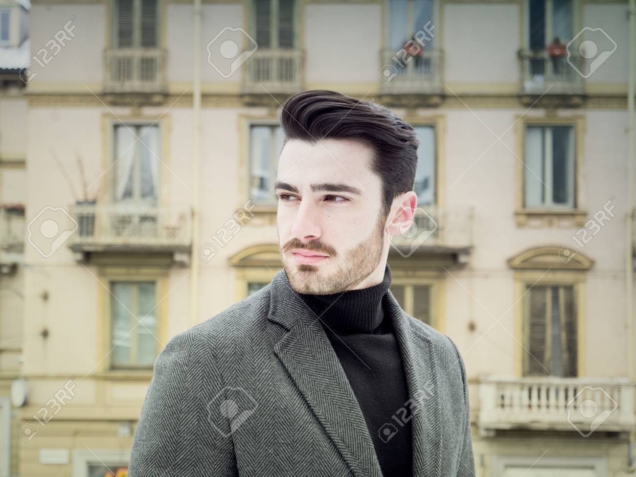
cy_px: 238
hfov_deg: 31.2
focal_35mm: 62
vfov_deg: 23.7
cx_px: 318
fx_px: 1139
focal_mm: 31
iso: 200
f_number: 3.7
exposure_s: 1/640
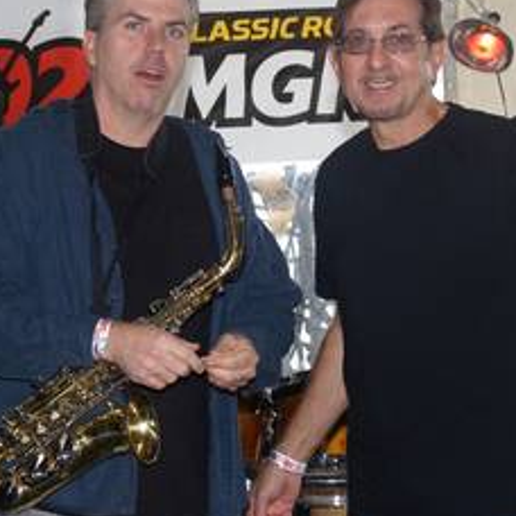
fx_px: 1889
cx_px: 188
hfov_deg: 15.5
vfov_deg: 15.6
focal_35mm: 112
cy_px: 223
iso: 250
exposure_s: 1/100
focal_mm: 40
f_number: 8
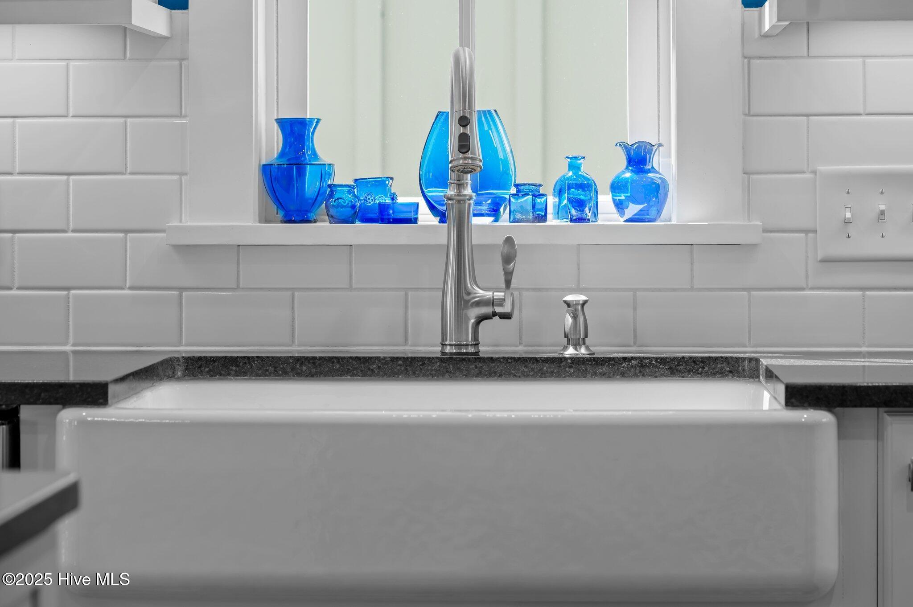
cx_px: 456
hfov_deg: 19.5
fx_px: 2661
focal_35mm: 105
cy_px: 304
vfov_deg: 13.0
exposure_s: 1/20
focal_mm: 105
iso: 250
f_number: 8
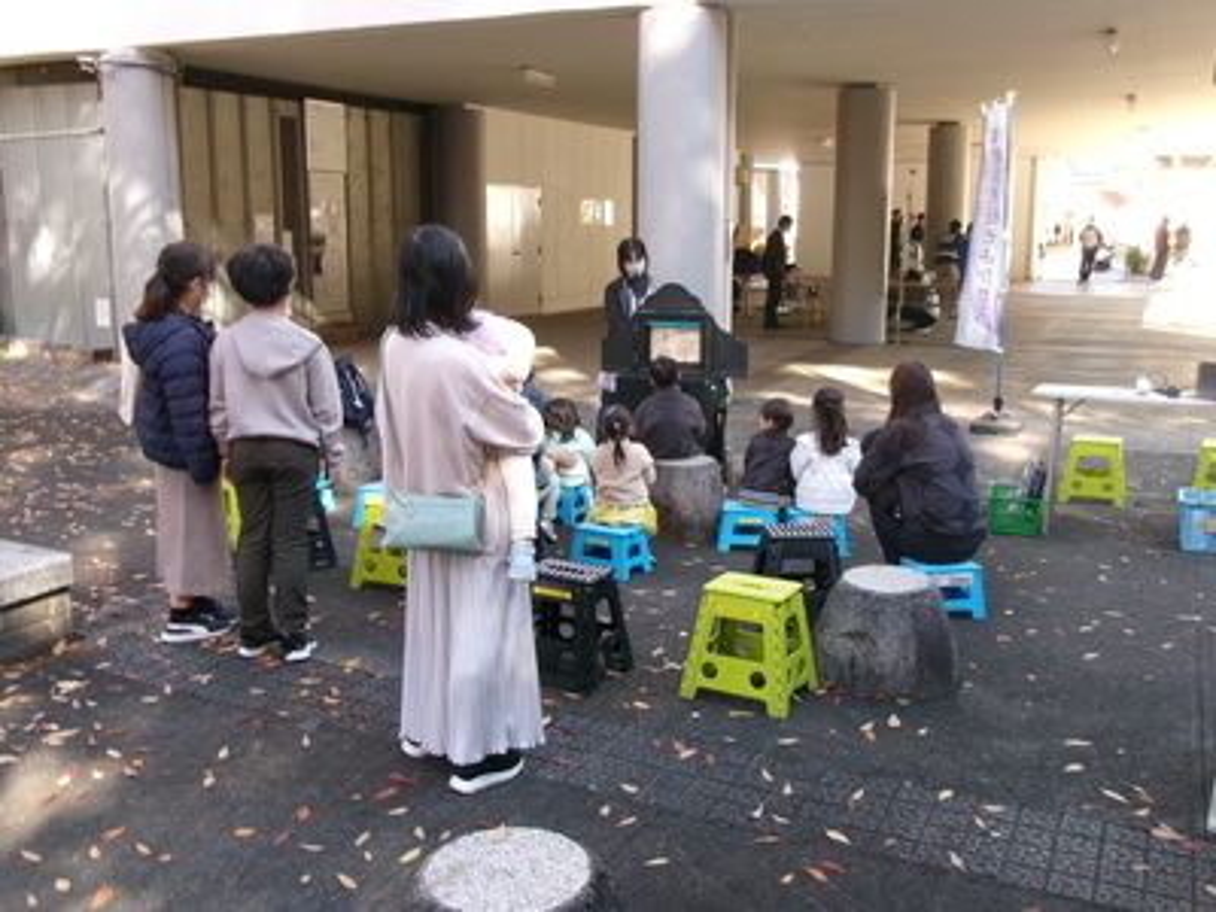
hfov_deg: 51.4
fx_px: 1265
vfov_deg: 39.7
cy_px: 456
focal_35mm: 36
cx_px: 608
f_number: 4.5
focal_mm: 6.4
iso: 100
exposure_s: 1/40
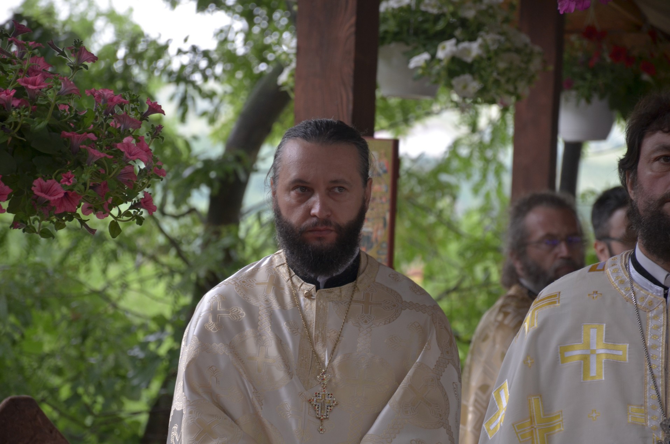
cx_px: 335
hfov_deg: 9.8
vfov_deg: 6.5
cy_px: 222
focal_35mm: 210
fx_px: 3901
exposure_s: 1/125
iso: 400
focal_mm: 140
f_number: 5.6
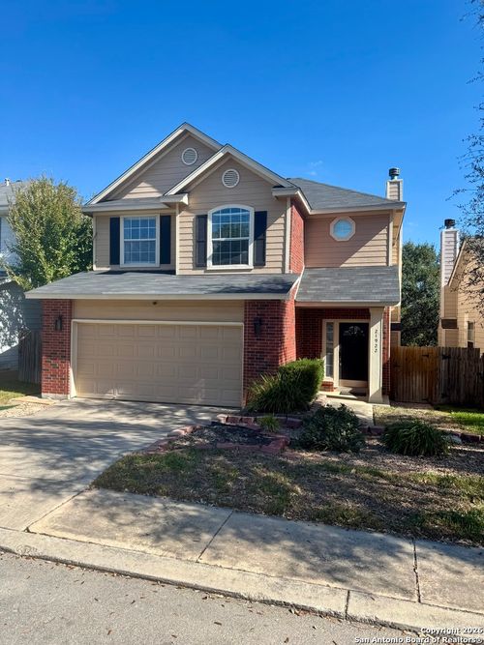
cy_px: 322
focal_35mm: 24
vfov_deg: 71.6
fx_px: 448
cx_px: 242
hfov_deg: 56.8
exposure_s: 1/2959
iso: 80
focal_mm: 6.76
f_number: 1.78
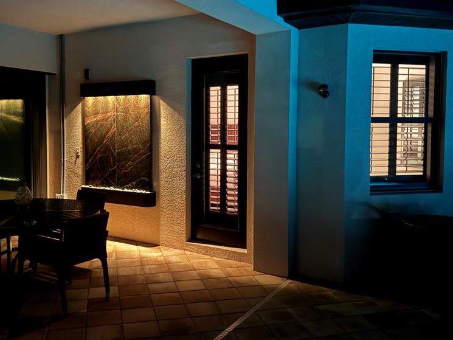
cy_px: 146
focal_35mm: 33
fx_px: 432
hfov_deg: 55.3
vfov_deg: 42.9
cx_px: 205
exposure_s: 1/2
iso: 2500
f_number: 1.78
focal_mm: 6.76
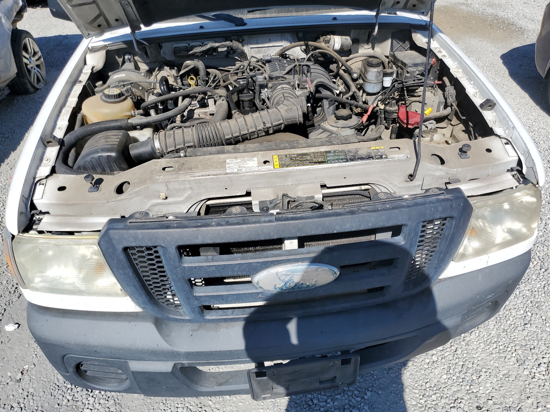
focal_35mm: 26
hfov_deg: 67.3
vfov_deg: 53.1
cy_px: 206
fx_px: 413
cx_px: 275
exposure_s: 1/3333
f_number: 1.5
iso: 50
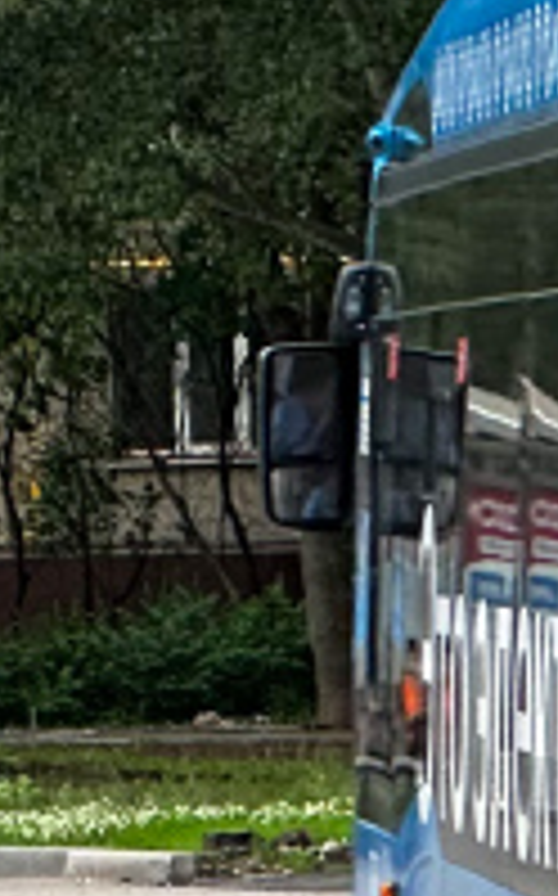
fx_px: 12997
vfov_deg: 3.9
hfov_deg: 2.5
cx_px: 1022
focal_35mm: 533
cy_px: 34
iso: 40
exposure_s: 1/100
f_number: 2.8
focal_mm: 9
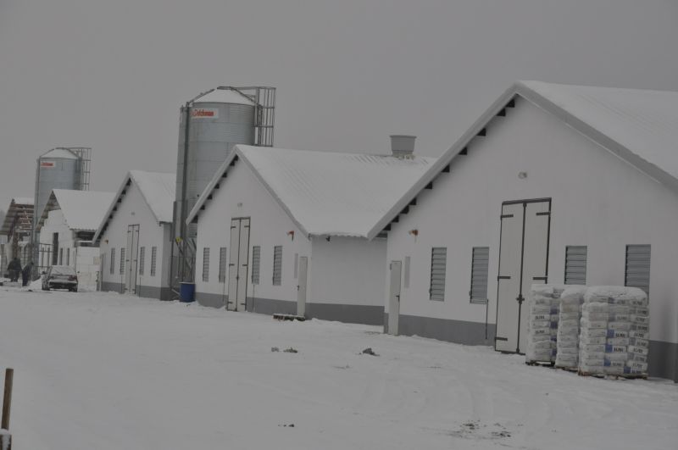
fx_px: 2200
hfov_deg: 17.5
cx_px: 339
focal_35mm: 117
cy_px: 225
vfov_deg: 11.7
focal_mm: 78
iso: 1000
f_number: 9
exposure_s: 1/1250
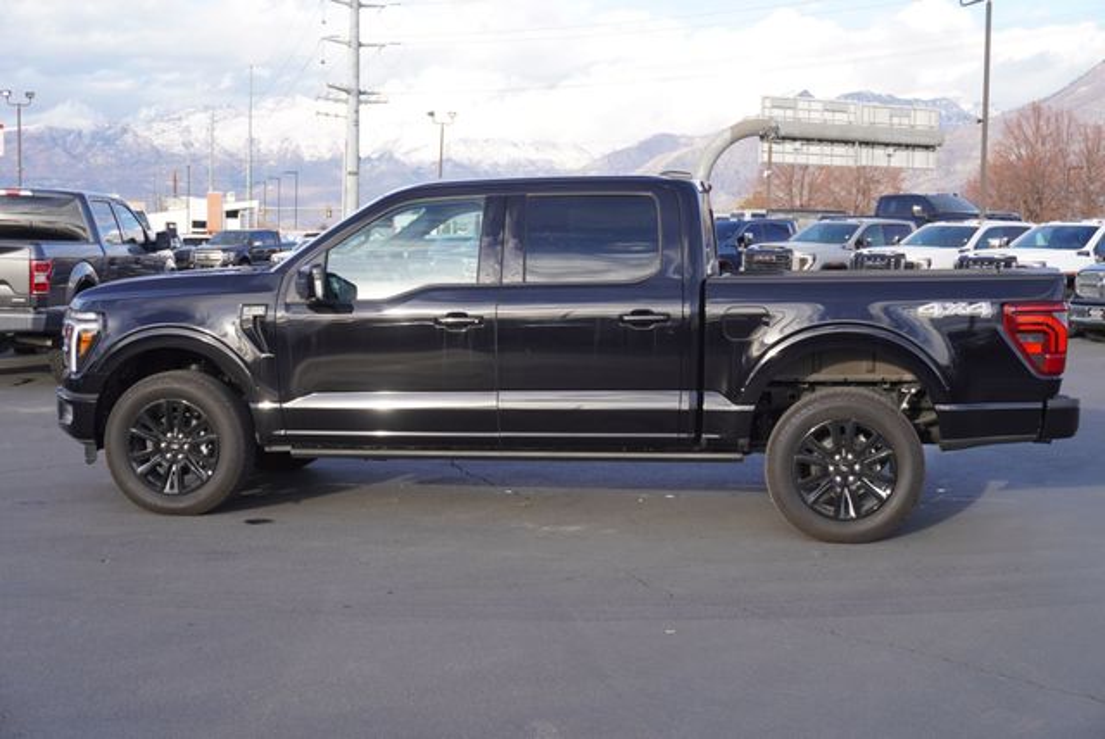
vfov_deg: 29.0
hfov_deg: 42.3
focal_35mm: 46
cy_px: 370
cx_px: 552
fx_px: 1429
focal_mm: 31
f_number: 6.3
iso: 100
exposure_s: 1/100
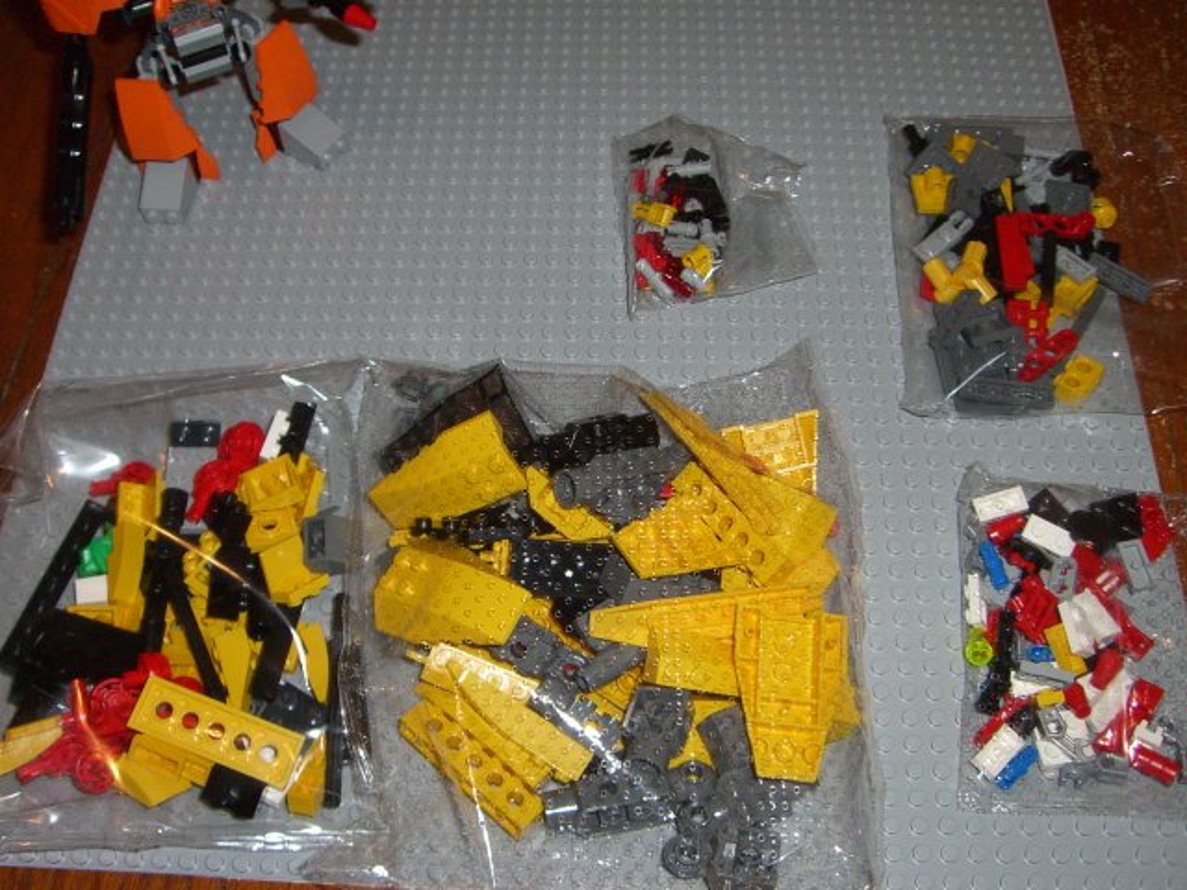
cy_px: 445
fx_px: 1303
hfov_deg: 49.0
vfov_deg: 37.7
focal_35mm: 38
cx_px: 594
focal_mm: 6.2
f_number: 2.7
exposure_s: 1/60
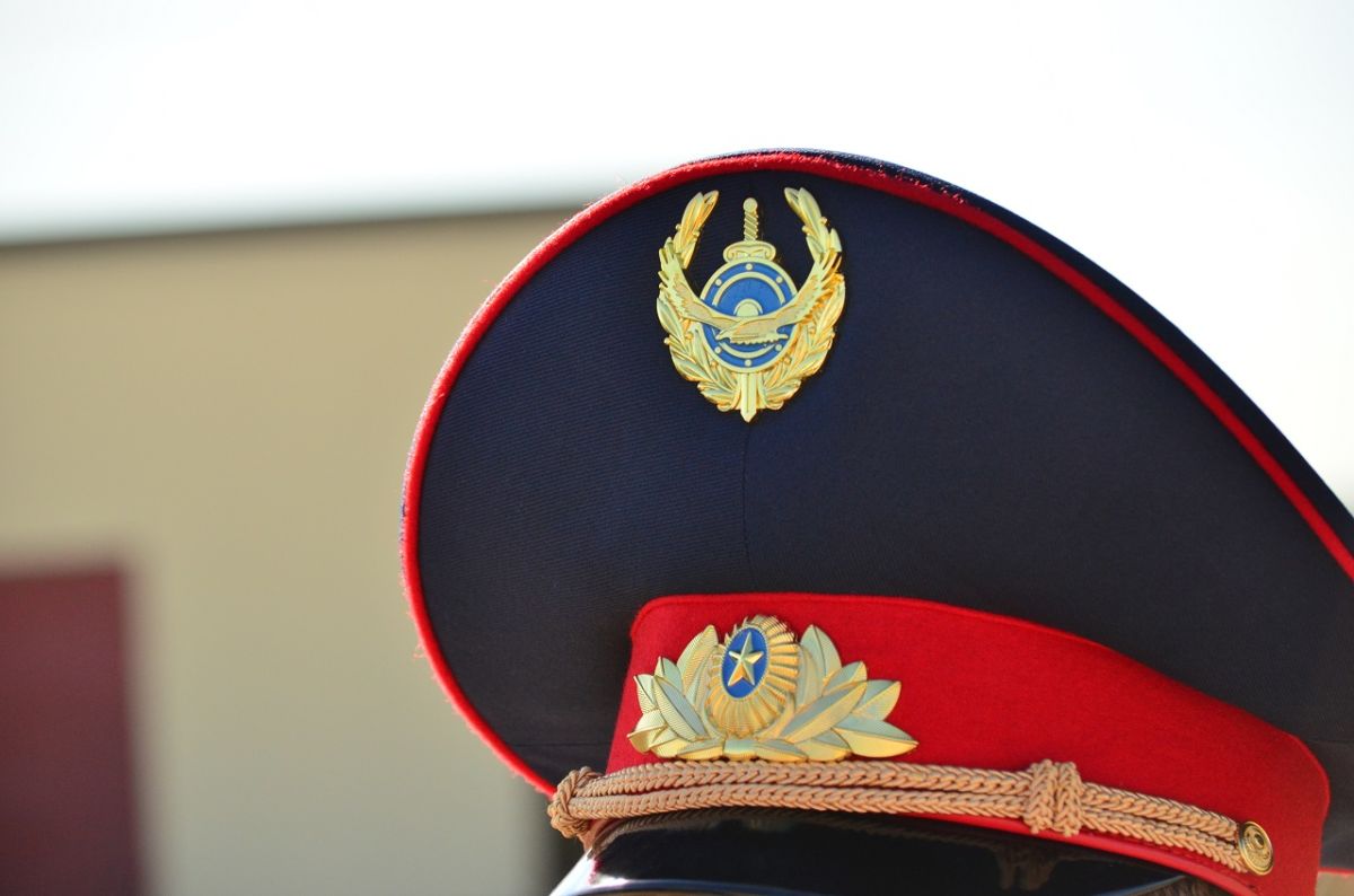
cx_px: 677
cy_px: 448
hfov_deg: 13.5
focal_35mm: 153
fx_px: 5741
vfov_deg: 8.9
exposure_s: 1/1250
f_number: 6.3
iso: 640
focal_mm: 102
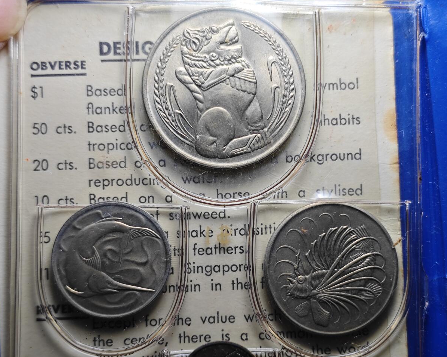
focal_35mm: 56
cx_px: 242
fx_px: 741
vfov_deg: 27.1
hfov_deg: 33.6
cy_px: 192
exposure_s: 1/100
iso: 80
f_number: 1.6
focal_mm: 5.84
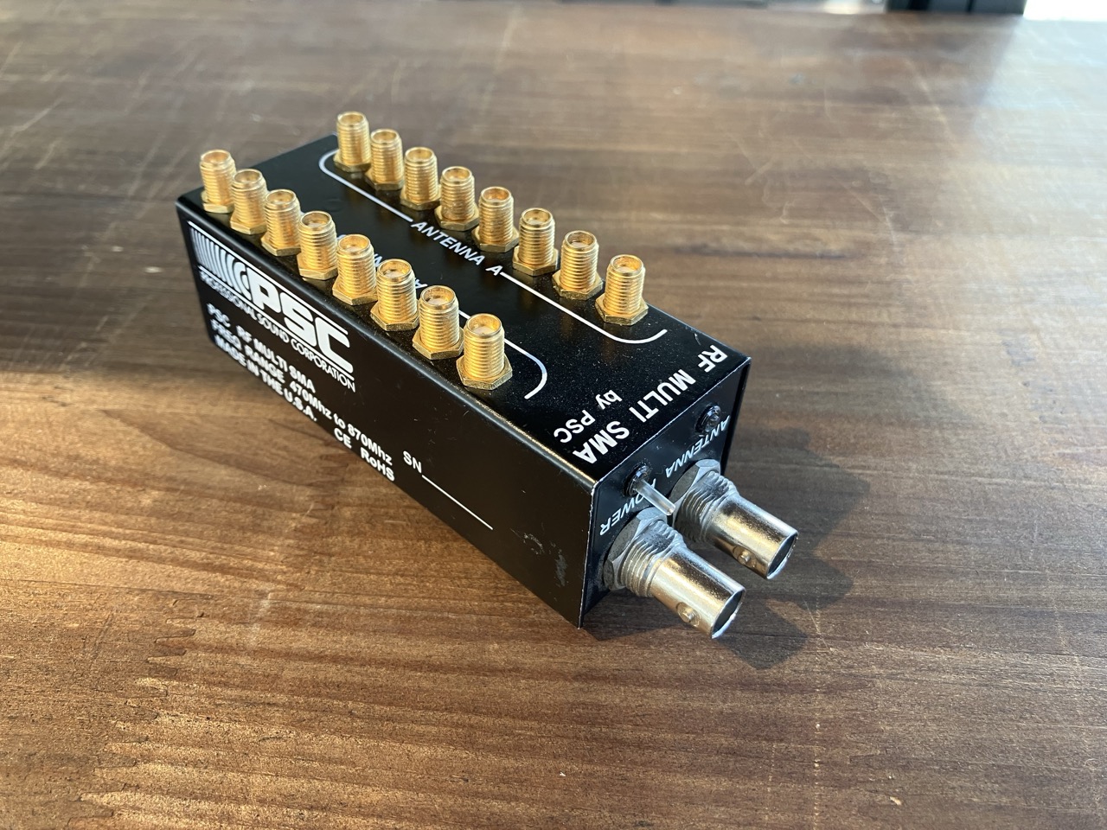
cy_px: 415
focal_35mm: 28
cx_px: 554
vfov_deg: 49.7
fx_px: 895
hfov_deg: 63.4
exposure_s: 1/50
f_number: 1.8
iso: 50
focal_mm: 3.99
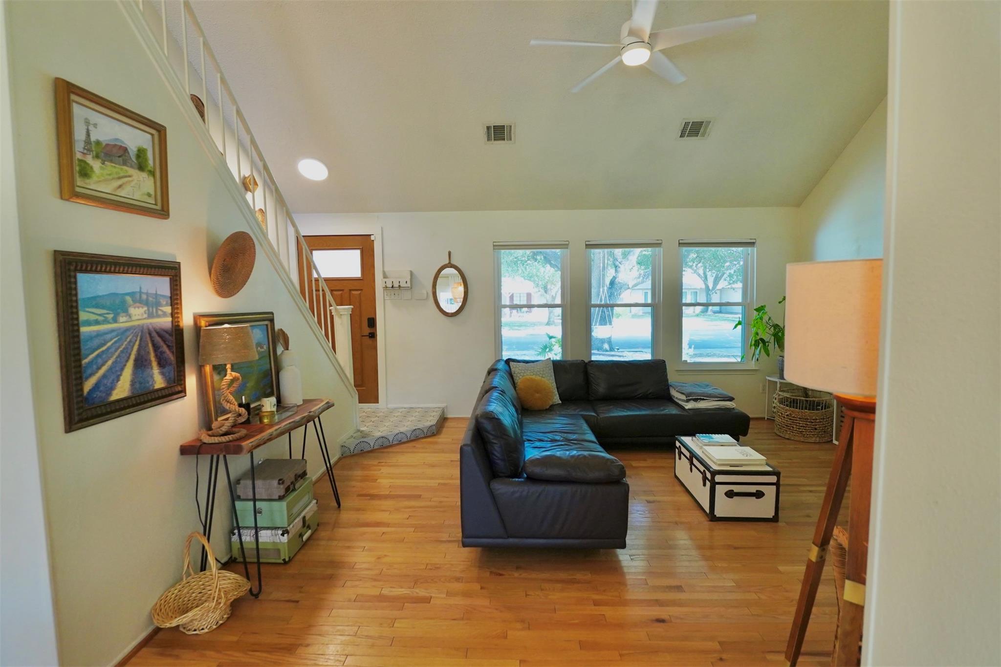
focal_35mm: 16
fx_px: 445
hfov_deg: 96.7
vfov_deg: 73.7
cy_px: 334
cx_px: 500
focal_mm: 11
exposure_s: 1/160
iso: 1600
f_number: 3.2
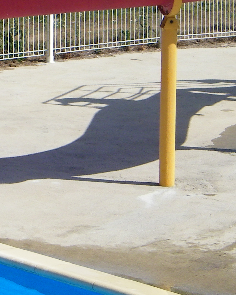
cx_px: -17
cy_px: 29
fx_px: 1580
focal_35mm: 181
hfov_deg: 8.5
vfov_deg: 10.6
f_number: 8.2
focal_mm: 9.7
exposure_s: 1/250
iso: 80
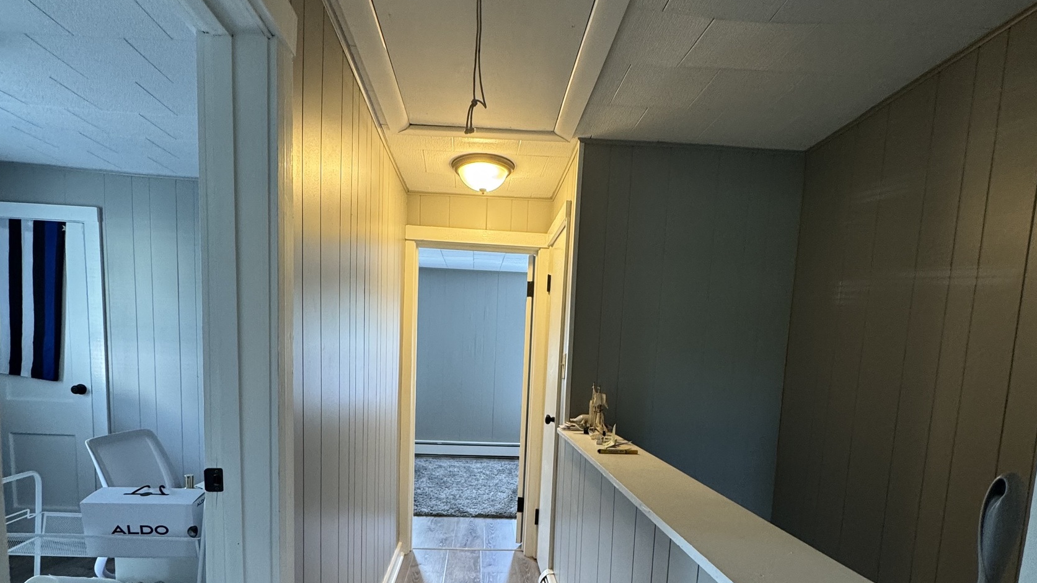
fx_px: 577
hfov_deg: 83.8
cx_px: 506
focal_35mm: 21
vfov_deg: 51.6
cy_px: 427
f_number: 2.2
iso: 200
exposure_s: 1/60
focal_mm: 2.22
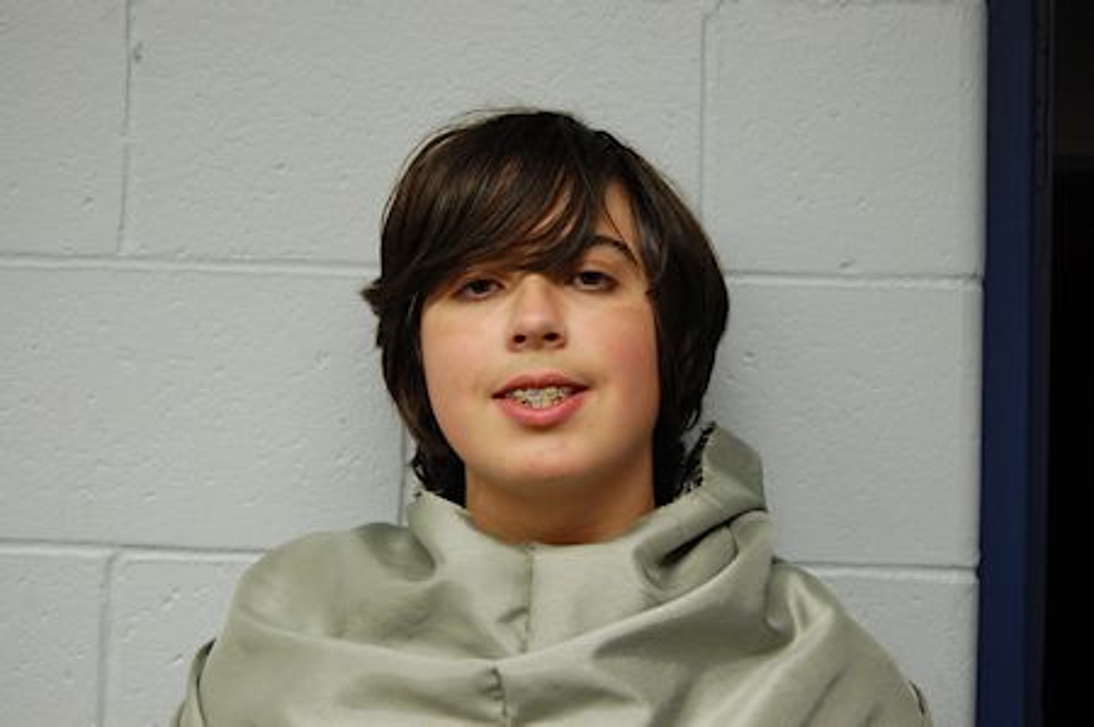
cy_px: 364
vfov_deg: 25.7
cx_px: 547
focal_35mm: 52
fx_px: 1594
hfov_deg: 37.9
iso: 800
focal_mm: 35
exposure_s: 1/25
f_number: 4.8
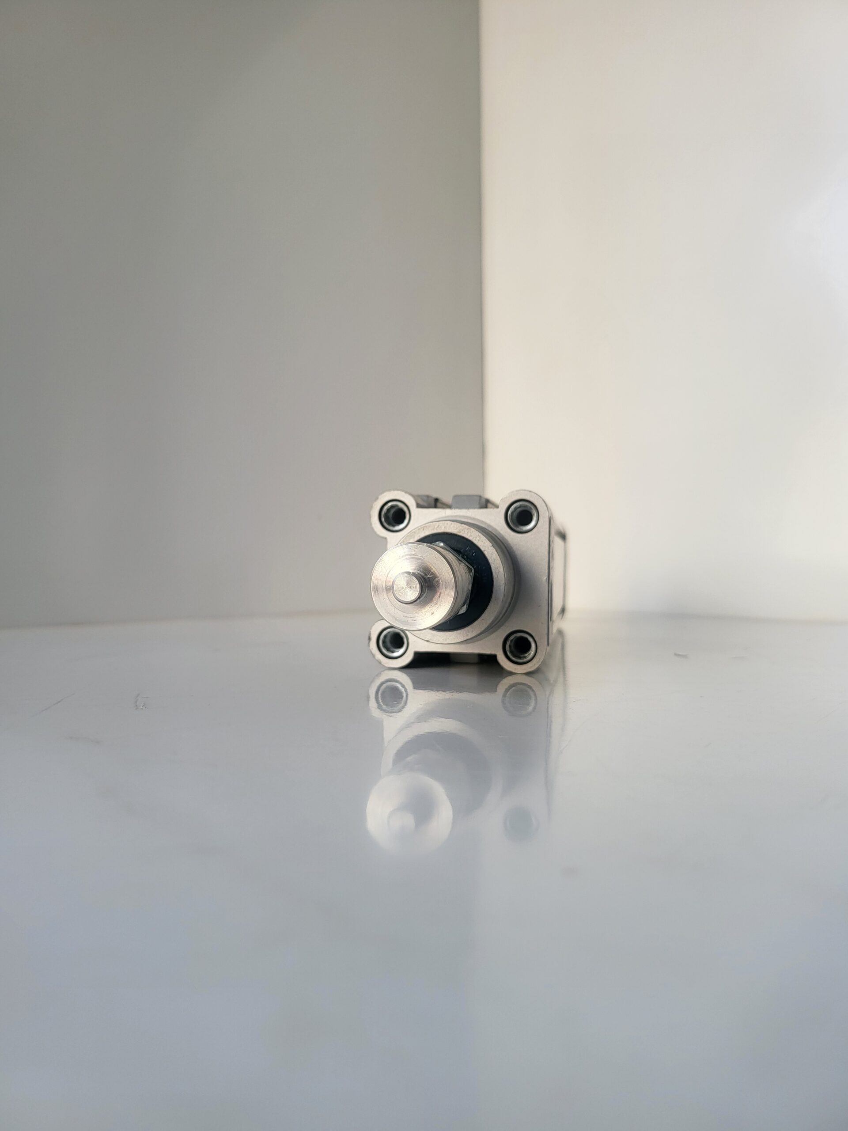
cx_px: 424
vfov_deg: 71.6
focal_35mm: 24
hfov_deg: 56.8
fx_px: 784
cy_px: 566
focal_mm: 5
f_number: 1.8
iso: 40
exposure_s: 1/156
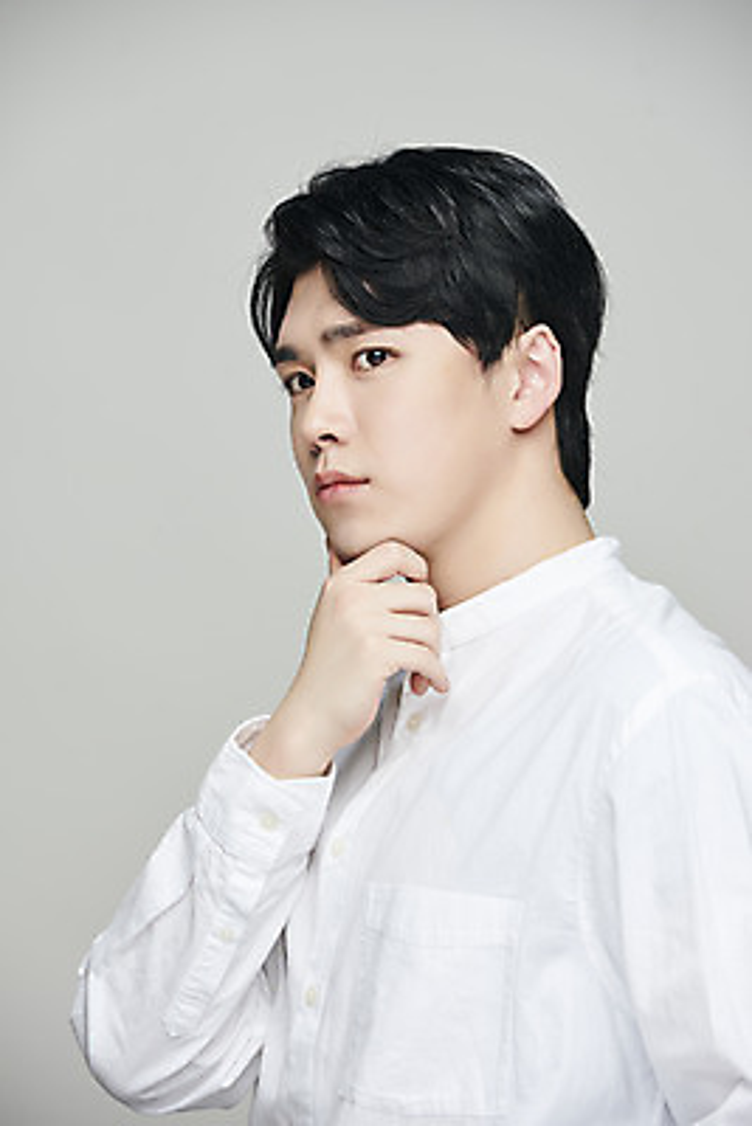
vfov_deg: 10.3
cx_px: 376
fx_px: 6261
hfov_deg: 6.9
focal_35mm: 200
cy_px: 563
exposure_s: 1/125
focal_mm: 200
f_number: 8
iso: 64
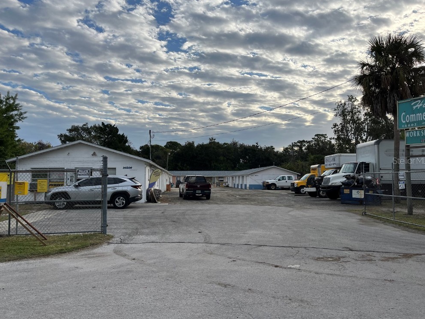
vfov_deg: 51.4
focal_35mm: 27
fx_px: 332
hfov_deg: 65.3
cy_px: 160
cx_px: 212
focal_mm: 5.1
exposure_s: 1/3876
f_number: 1.6
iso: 50
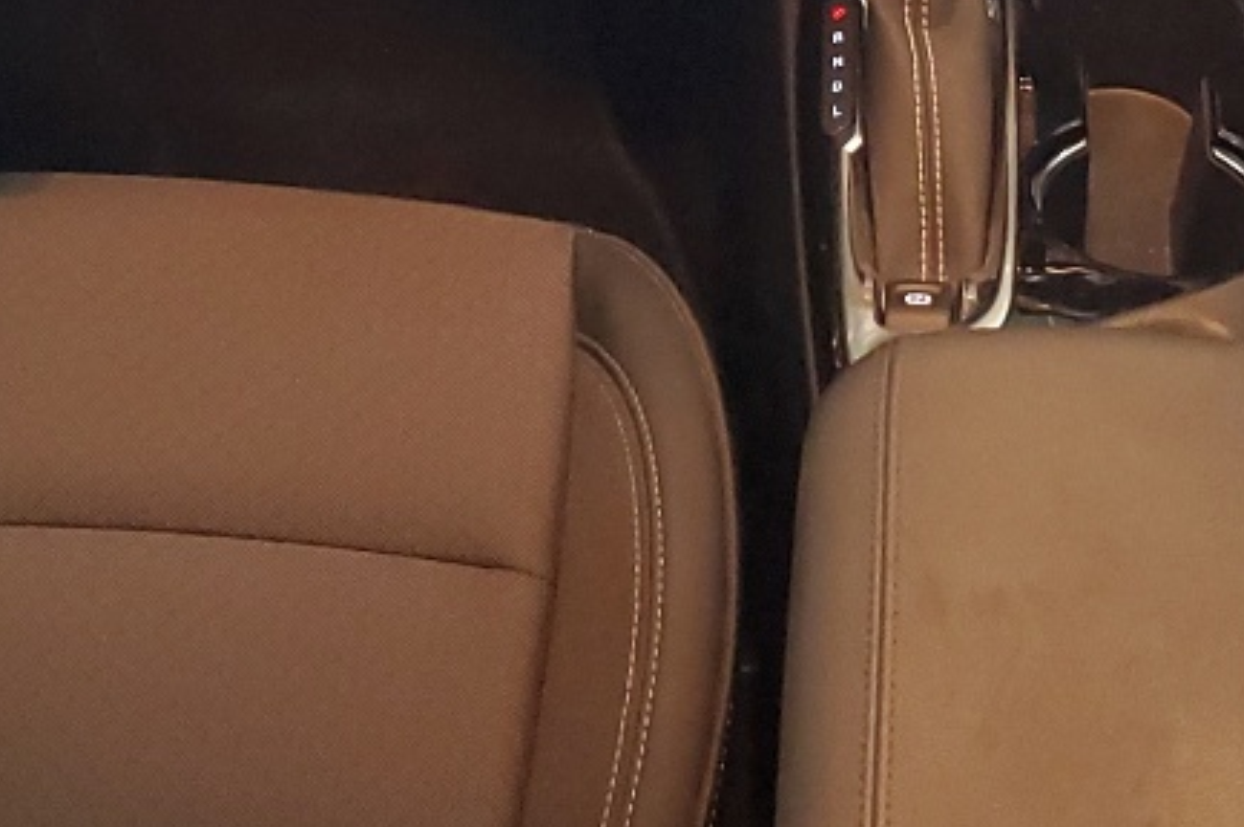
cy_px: 34
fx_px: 3453
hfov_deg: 20.3
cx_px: 859
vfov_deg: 13.5
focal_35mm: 100
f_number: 1.5
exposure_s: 1/15
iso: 317
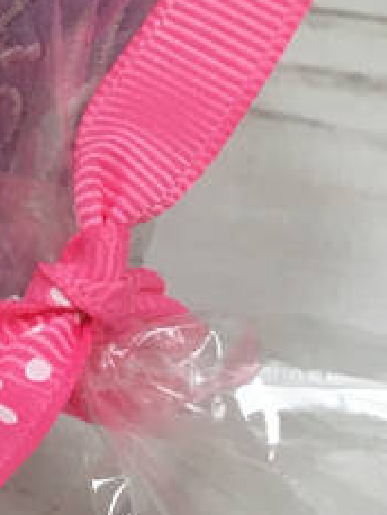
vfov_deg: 16.3
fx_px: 1698
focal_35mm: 114
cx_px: -127
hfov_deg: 12.6
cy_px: -151
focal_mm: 4.15
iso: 80
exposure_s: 1/33
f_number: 2.2
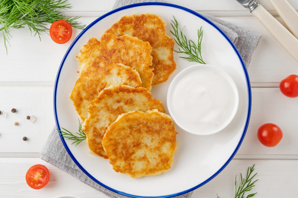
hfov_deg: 35.1
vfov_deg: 23.8
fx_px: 472
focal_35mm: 57
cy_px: 99
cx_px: 149
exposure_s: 1/200
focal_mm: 57
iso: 320
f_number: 11
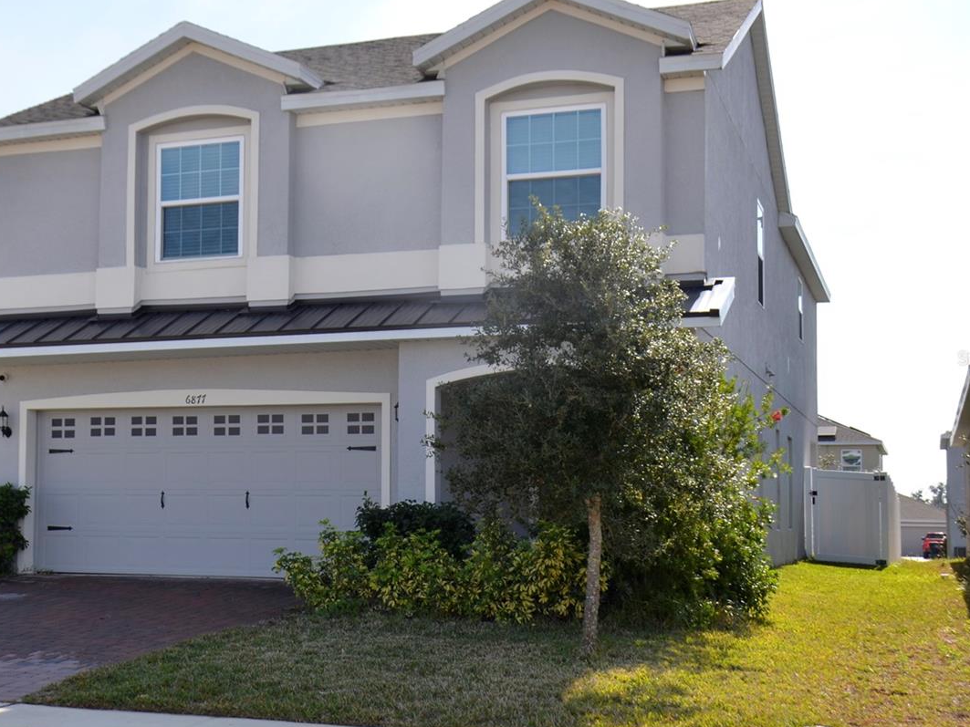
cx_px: 309
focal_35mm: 52
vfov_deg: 28.0
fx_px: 1457
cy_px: 358
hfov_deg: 36.4
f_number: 8
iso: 100
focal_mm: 24
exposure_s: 1/250
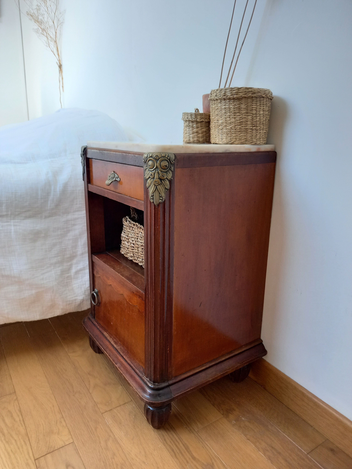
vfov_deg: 69.4
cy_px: 234
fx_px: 339
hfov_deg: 54.9
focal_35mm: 25
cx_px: 176
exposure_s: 1/50
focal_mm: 4.6
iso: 200
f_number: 2
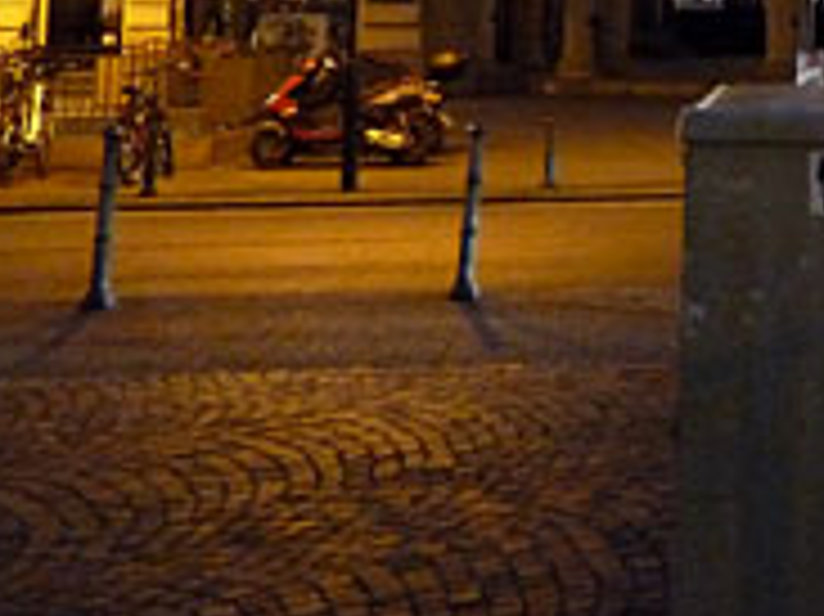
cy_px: -261
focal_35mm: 82
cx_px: 1184
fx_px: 1951
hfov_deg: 20.8
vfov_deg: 16.6
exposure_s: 1/6
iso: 800
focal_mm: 4.1
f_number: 3.3
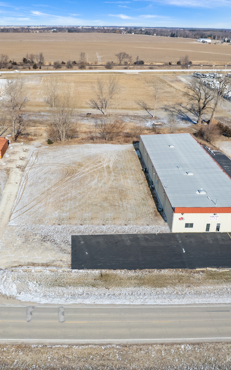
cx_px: 92
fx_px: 343
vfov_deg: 56.7
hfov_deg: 37.1
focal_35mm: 34
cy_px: 185
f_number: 2.8
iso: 100
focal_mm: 8.38
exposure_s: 1/2000
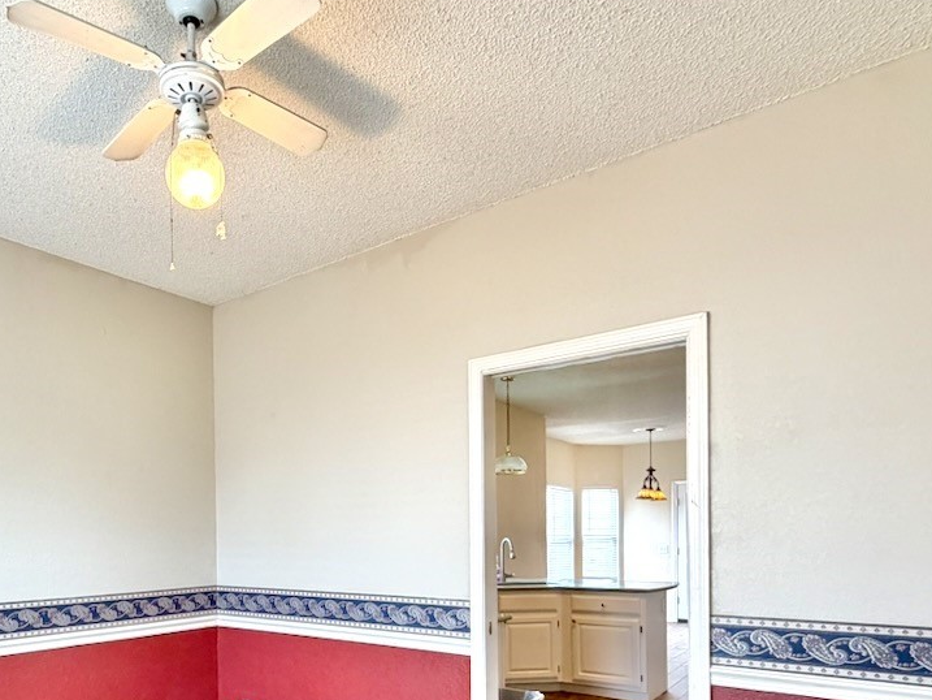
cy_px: 543
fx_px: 673
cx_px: 328
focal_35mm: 25
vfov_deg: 52.0
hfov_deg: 67.9
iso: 250
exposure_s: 1/60
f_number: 2.2
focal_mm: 2.22
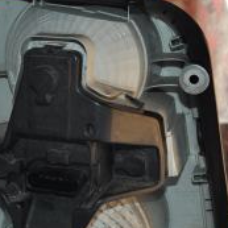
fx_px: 604
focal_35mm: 81
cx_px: 103
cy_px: 167
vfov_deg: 21.2
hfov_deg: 21.4
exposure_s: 1/125
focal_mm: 22
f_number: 3.8
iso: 320
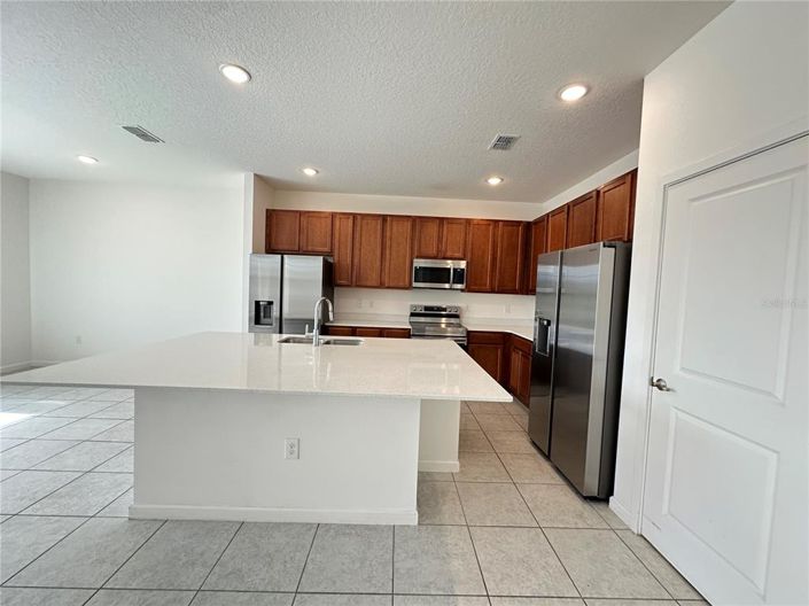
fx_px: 327
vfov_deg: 85.6
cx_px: 404
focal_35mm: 14
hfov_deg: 102.1
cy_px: 303
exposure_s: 1/120
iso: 250
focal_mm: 2.22
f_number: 2.2
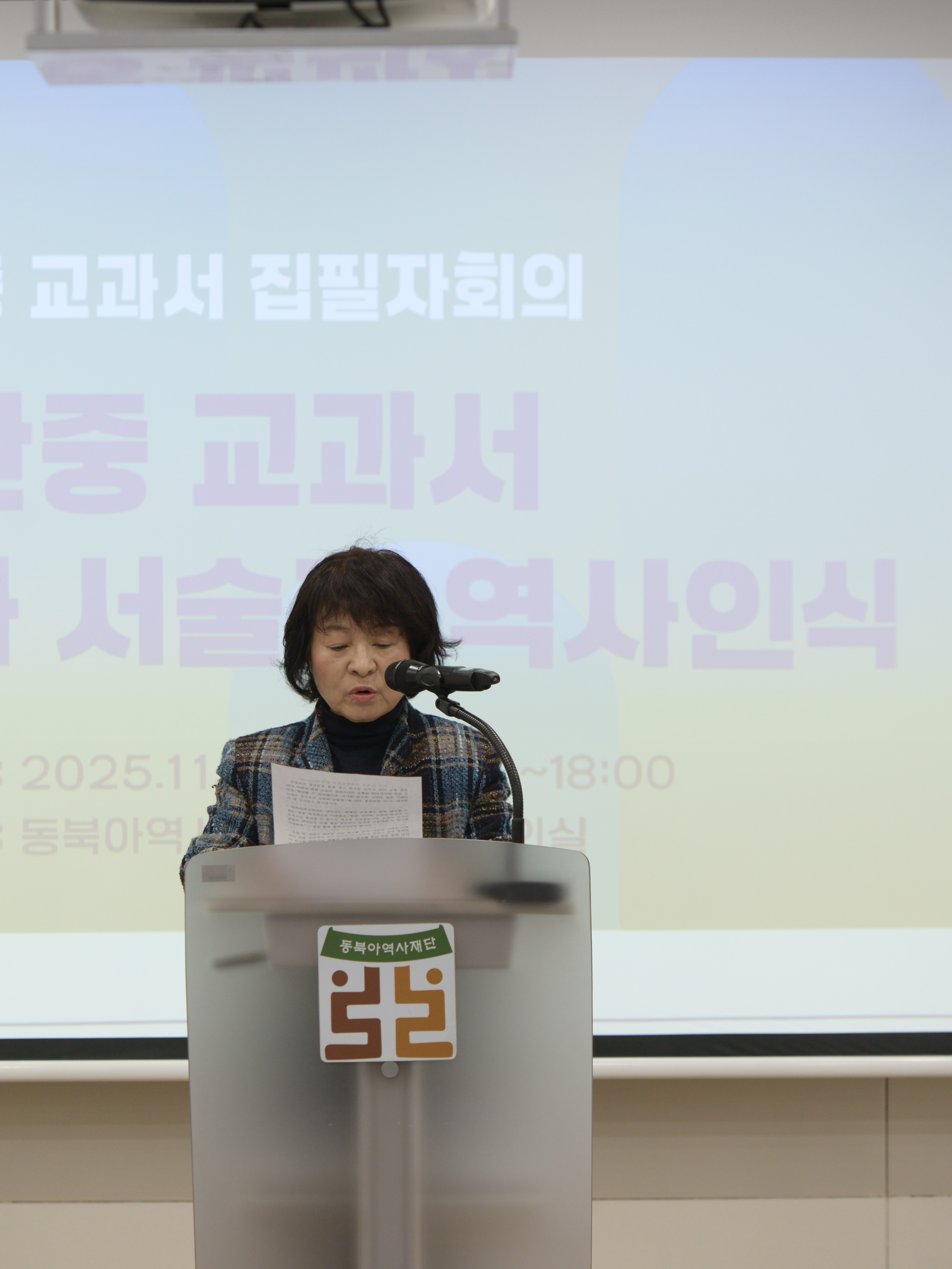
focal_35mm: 202
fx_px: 7406
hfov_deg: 7.4
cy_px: 635
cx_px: 372
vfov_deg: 9.8
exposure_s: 1/160
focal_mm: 140
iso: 640
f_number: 4
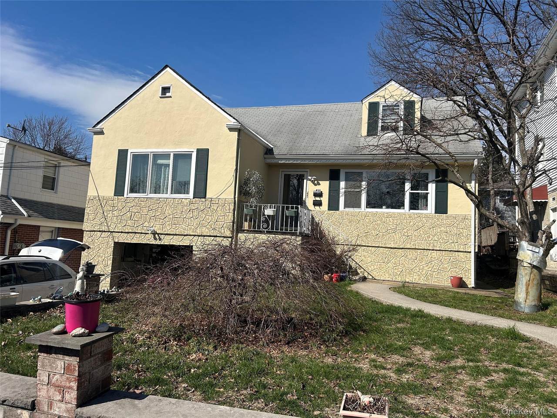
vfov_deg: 53.1
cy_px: 209
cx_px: 278
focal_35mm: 26
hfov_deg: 67.3
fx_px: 418
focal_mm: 5.7
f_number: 1.5
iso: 50
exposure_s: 1/5882
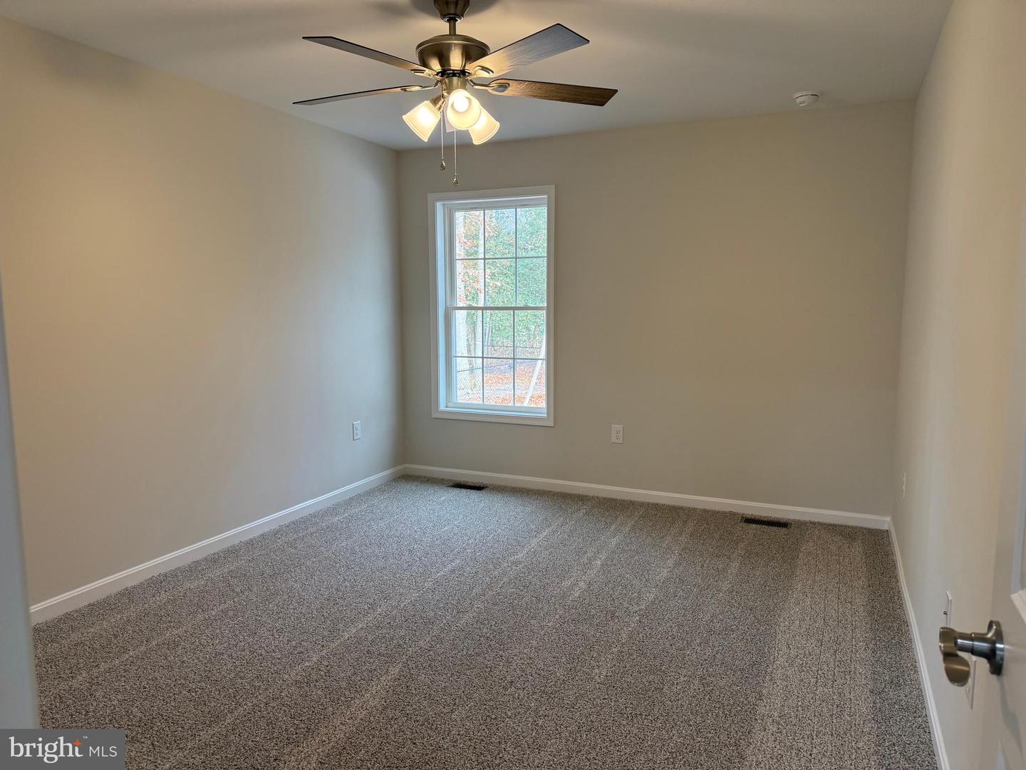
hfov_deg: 71.6
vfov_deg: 56.8
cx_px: 513
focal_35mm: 24
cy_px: 385
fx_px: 711
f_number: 1.78
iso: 160
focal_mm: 6.76
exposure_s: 1/127
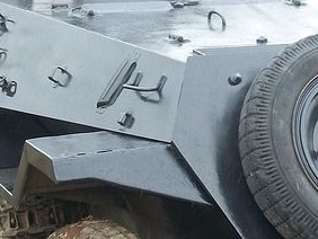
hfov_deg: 17.0
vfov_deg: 12.8
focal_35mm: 116
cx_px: 148
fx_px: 1067
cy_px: 95
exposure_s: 1/200
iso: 80
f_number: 2.9
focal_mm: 5.7
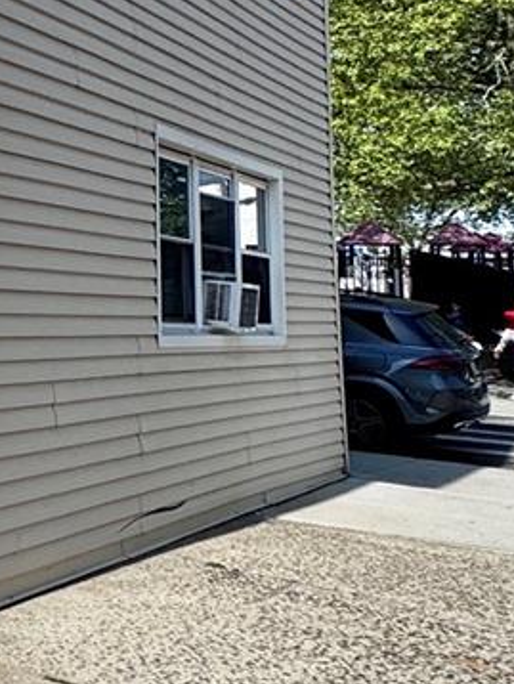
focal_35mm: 60
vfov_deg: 31.6
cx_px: -568
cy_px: 170
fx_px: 1186
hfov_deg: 16.8
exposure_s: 1/2985
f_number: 2.2
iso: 50
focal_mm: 2.22
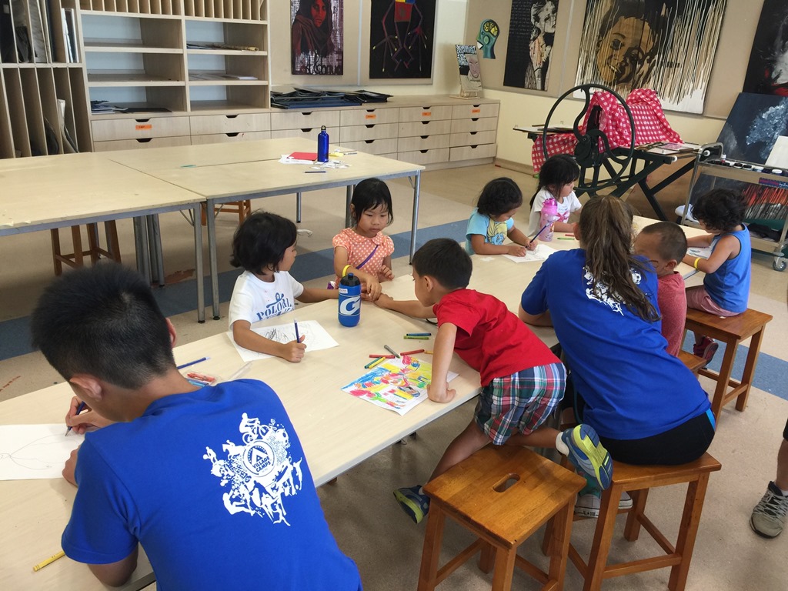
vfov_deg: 48.2
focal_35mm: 29
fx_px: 660
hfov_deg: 61.7
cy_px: 296
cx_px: 394
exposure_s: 1/30
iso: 40
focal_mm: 4.15
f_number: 2.2
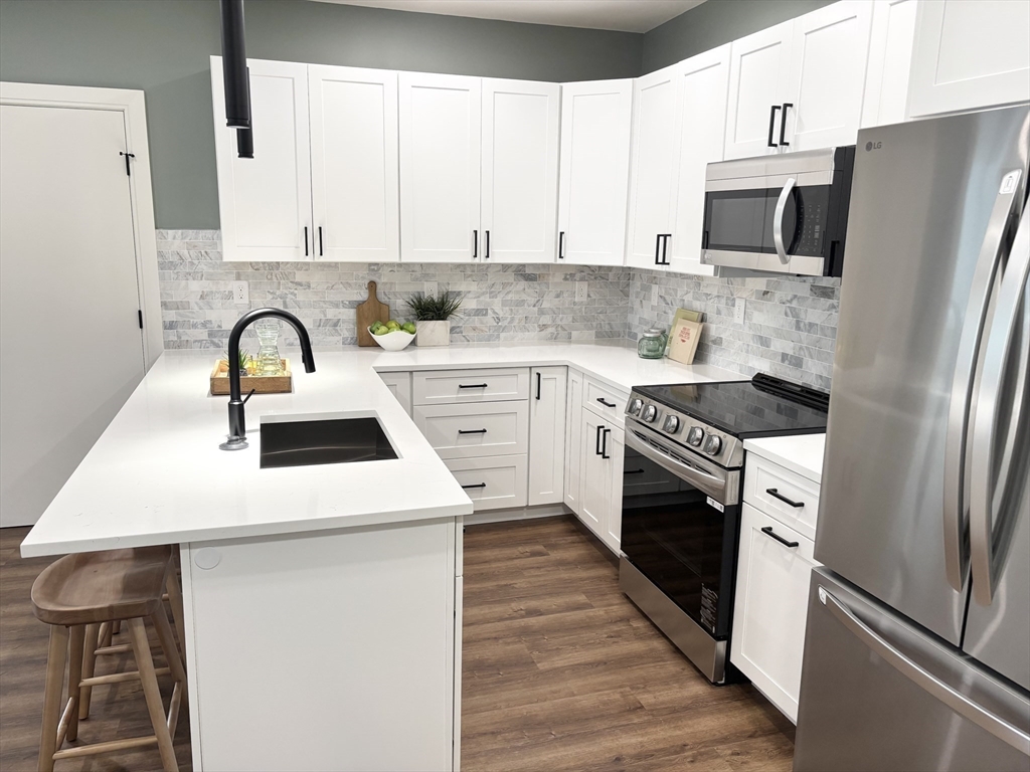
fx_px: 774
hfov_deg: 67.3
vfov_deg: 53.1
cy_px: 386
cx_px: 515
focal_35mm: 26
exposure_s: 1/120
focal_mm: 5.96
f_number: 1.6
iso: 125
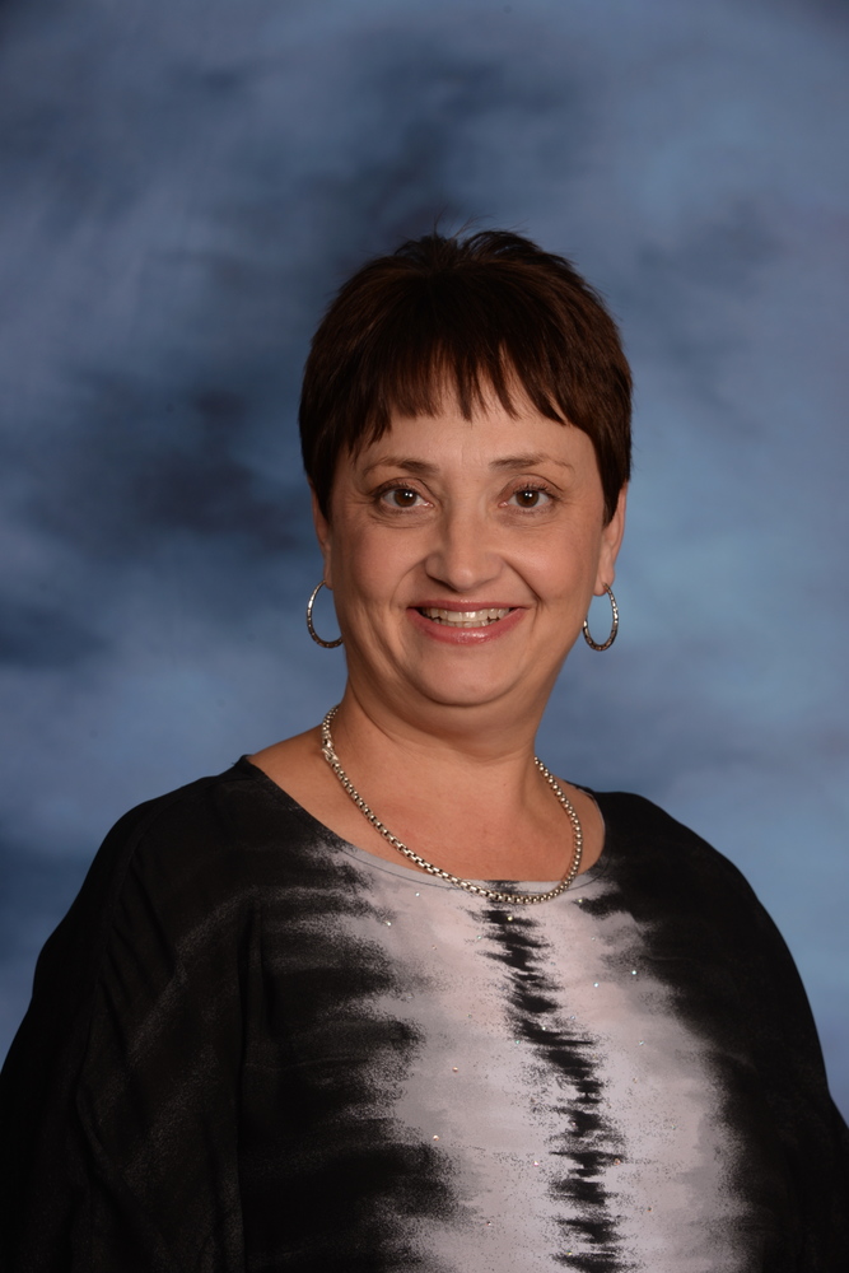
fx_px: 4314
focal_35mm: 122
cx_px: 424
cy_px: 636
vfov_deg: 16.8
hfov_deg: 11.2
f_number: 9
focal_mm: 122
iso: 200
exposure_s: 1/125
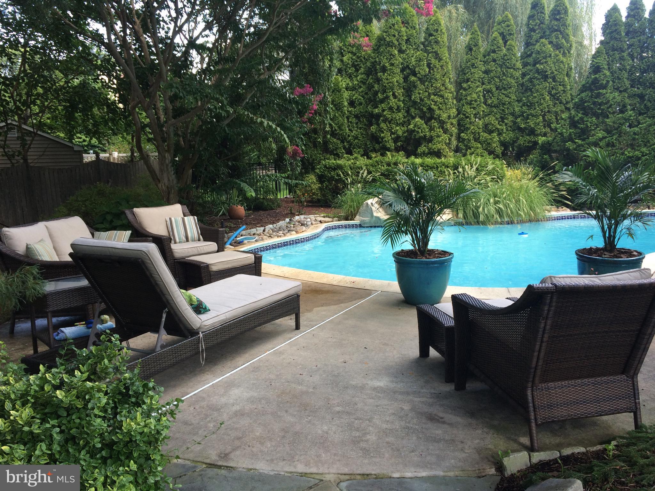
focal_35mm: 29
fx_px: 549
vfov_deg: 48.2
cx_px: 328
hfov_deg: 61.7
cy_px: 246
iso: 32
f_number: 2.2
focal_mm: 4.15
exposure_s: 1/120
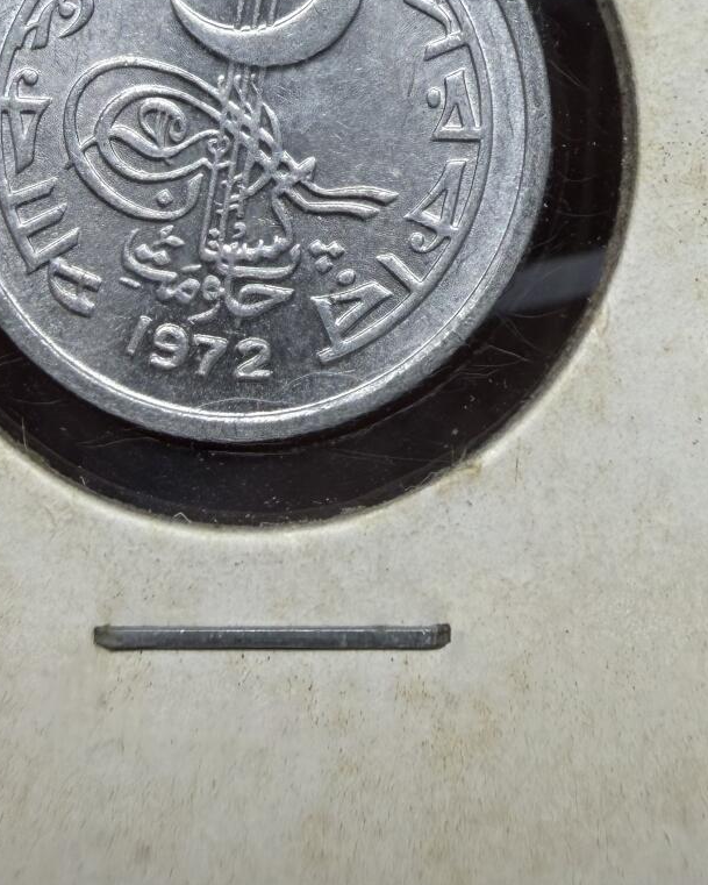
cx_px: 379
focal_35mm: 60
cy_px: 7
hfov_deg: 25.4
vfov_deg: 29.4
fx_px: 1571
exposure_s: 1/420
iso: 50
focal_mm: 2.22
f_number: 2.2
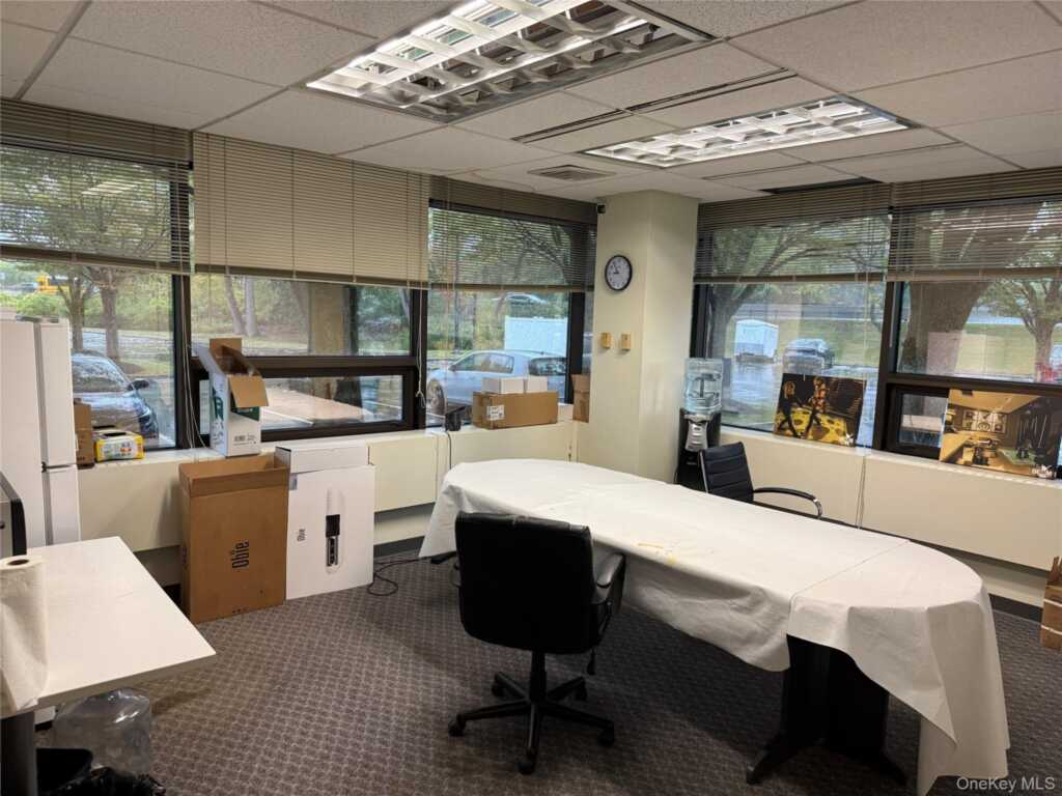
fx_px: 736
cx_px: 531
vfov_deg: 56.8
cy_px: 398
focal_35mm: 24
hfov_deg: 71.6
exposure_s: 1/60
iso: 200
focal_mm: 6.76
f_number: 1.78
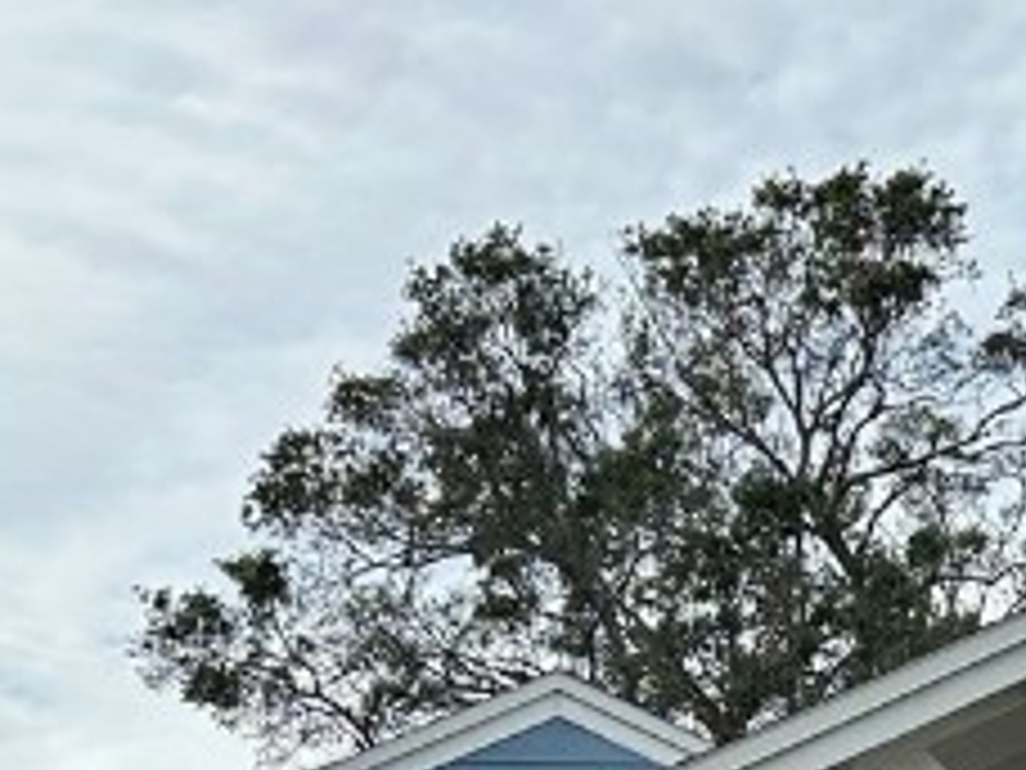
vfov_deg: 12.5
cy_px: 1369
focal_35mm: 108
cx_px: 814
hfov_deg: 18.1
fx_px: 3201
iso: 80
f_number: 1.78
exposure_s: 1/6211
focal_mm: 6.86
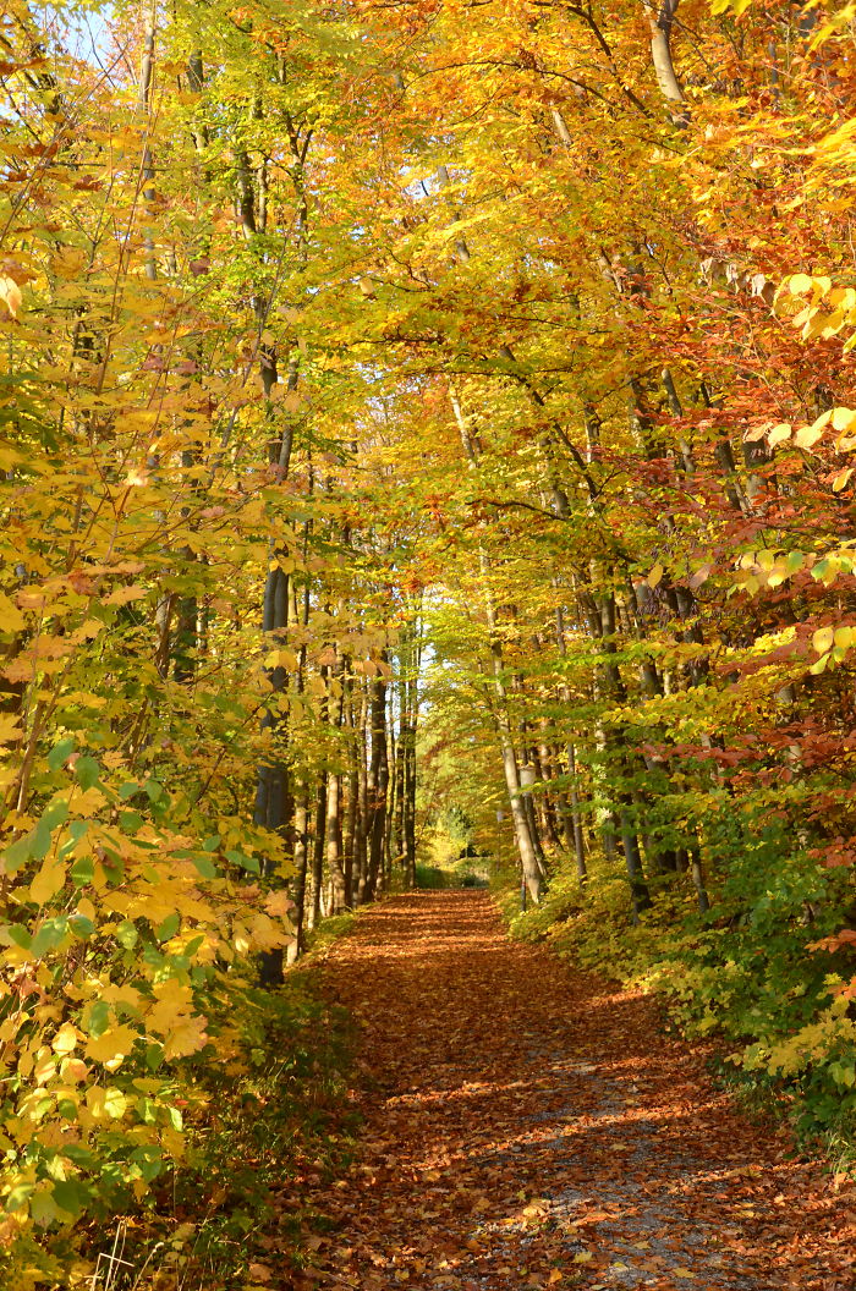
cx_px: 428
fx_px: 1504
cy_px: 646
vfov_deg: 46.5
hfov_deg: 31.8
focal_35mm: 42
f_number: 4
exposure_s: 1/40
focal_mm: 28
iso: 100
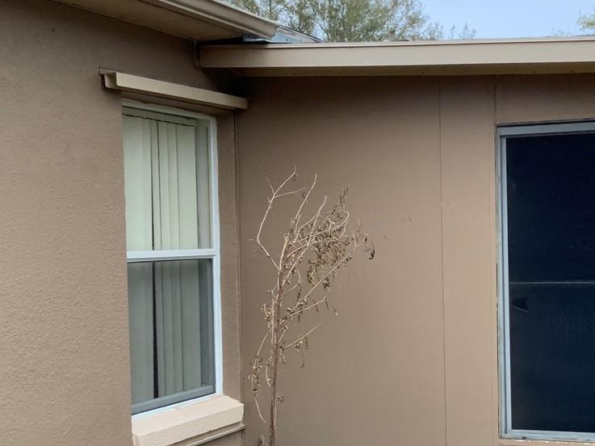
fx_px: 1082
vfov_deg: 23.2
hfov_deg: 30.1
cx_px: 464
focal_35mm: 63
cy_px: 296
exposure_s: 1/136
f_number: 1.8
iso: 16
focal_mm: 3
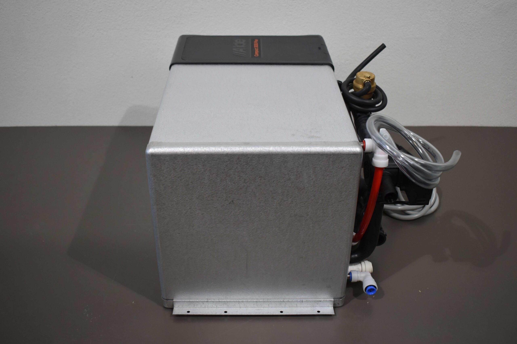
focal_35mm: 39
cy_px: 172
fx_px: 560
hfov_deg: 49.6
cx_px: 258
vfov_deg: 34.2
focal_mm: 26
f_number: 4
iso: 640
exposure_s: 1/250
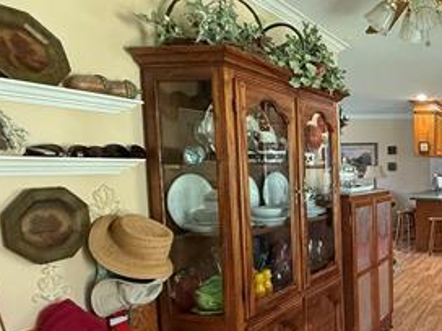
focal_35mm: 33
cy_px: 208
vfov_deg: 42.6
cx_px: 497
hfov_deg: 42.3
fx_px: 421
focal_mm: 2.22
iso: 500
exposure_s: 1/60
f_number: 2.2
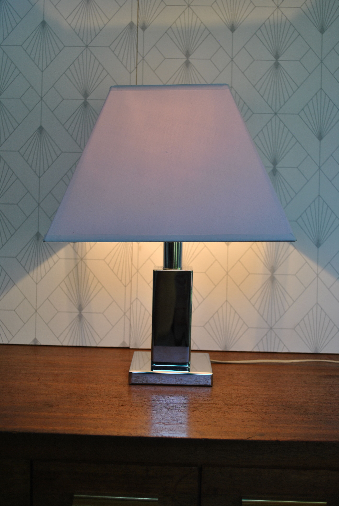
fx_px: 634
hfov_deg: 29.9
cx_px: 170
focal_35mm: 45
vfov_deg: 43.6
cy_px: 253
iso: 200
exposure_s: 1/125
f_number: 5.6
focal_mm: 30
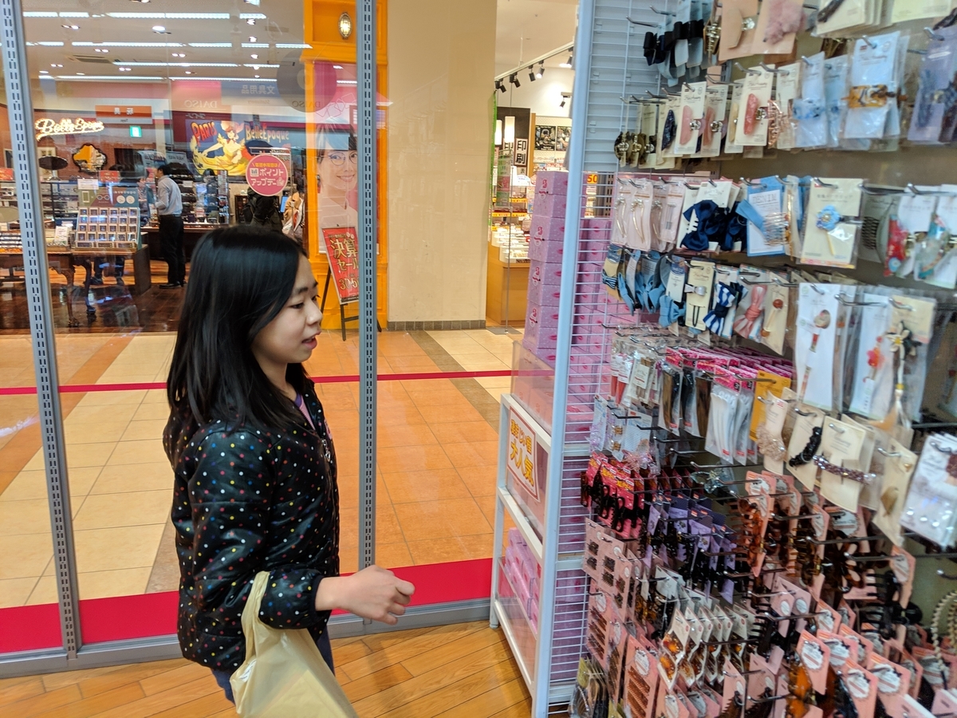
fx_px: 746
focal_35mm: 27
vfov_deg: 51.4
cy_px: 359
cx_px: 478
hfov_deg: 65.3
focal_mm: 4.44
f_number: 1.8
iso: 171
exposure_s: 1/99.9
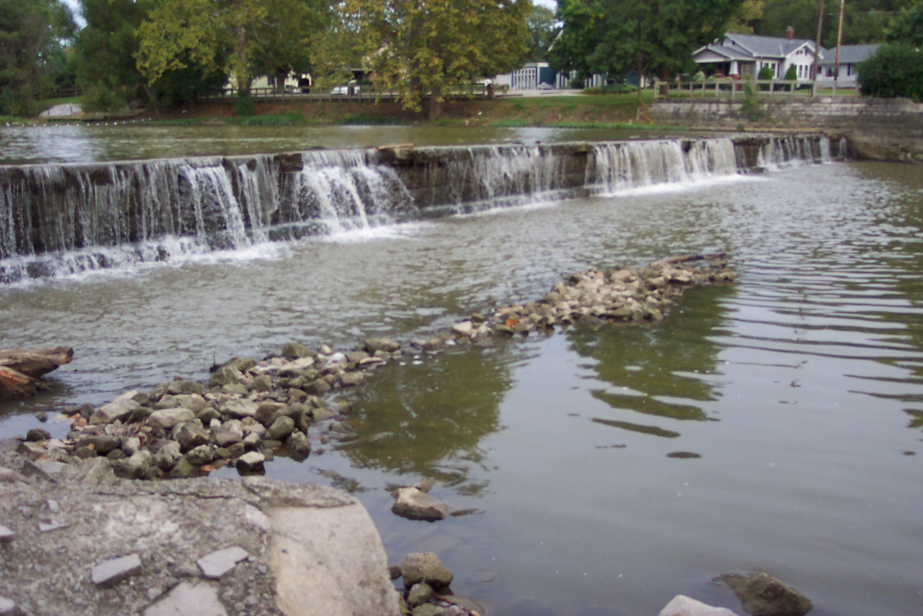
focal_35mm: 38
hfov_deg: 50.7
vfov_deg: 35.1
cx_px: 462
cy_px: 308
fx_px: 974
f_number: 2.8
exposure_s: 1/180
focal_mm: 8
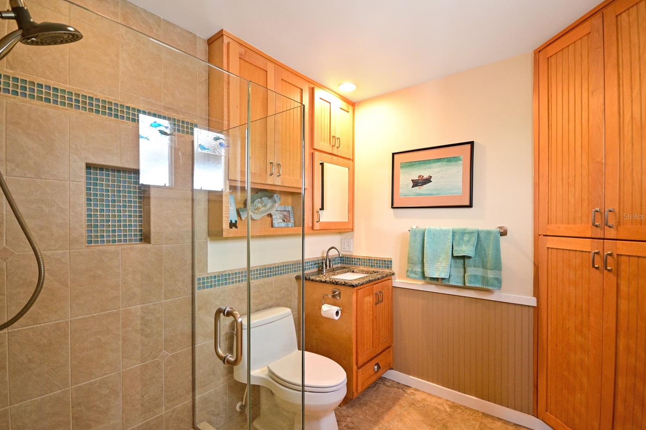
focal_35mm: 16
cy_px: 216
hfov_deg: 96.7
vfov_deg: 73.7
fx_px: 287
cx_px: 317
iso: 500
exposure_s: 1/40
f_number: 4
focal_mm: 10
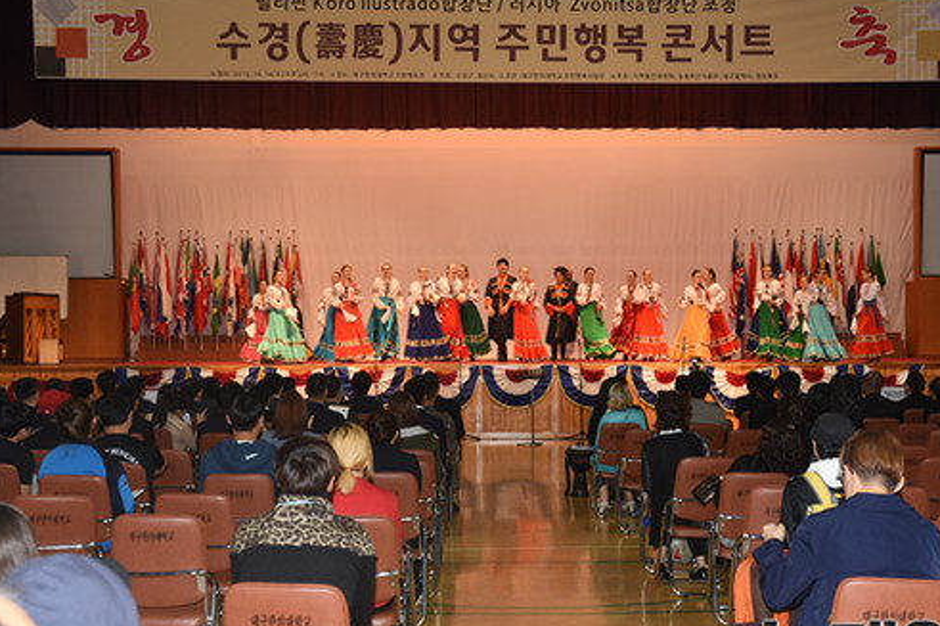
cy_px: 341
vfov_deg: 24.6
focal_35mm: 55
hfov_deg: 36.2
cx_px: 507
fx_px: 1436
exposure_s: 1/60
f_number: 6.3
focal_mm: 45
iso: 1000
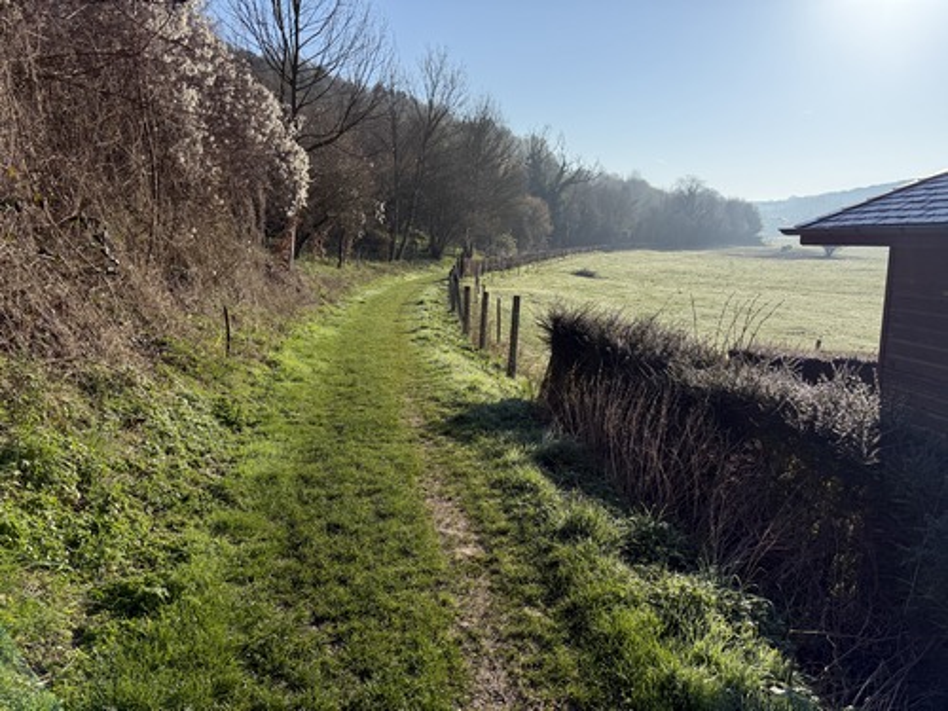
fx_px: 657
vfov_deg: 56.8
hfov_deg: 71.6
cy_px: 356
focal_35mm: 24
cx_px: 474
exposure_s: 1/4975
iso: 100
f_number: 1.78
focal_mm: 6.76
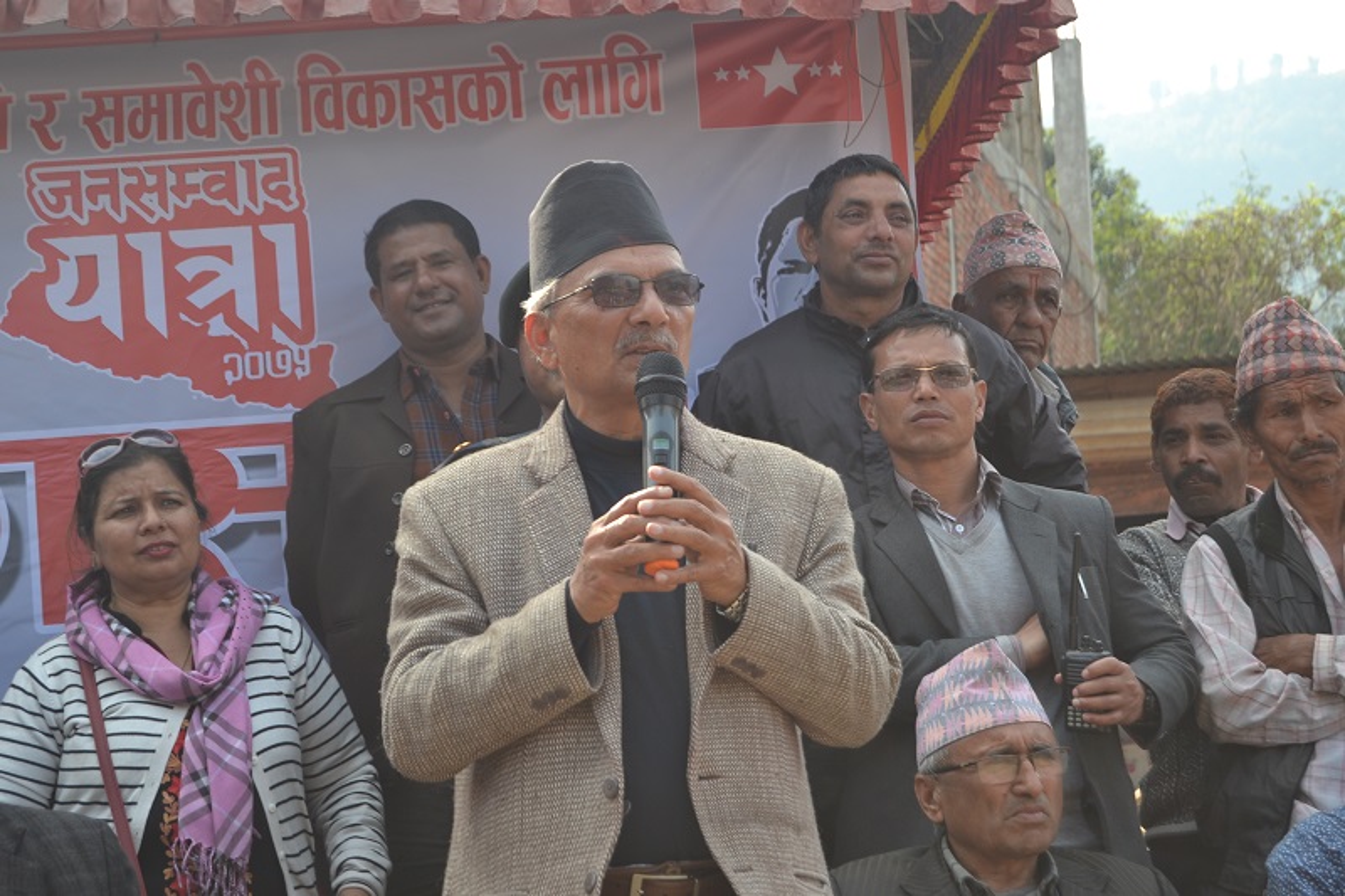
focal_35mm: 78
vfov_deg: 17.5
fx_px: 2913
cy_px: 448
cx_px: 672
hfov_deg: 26.0
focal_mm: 52
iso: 125
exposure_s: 1/125
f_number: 5.6
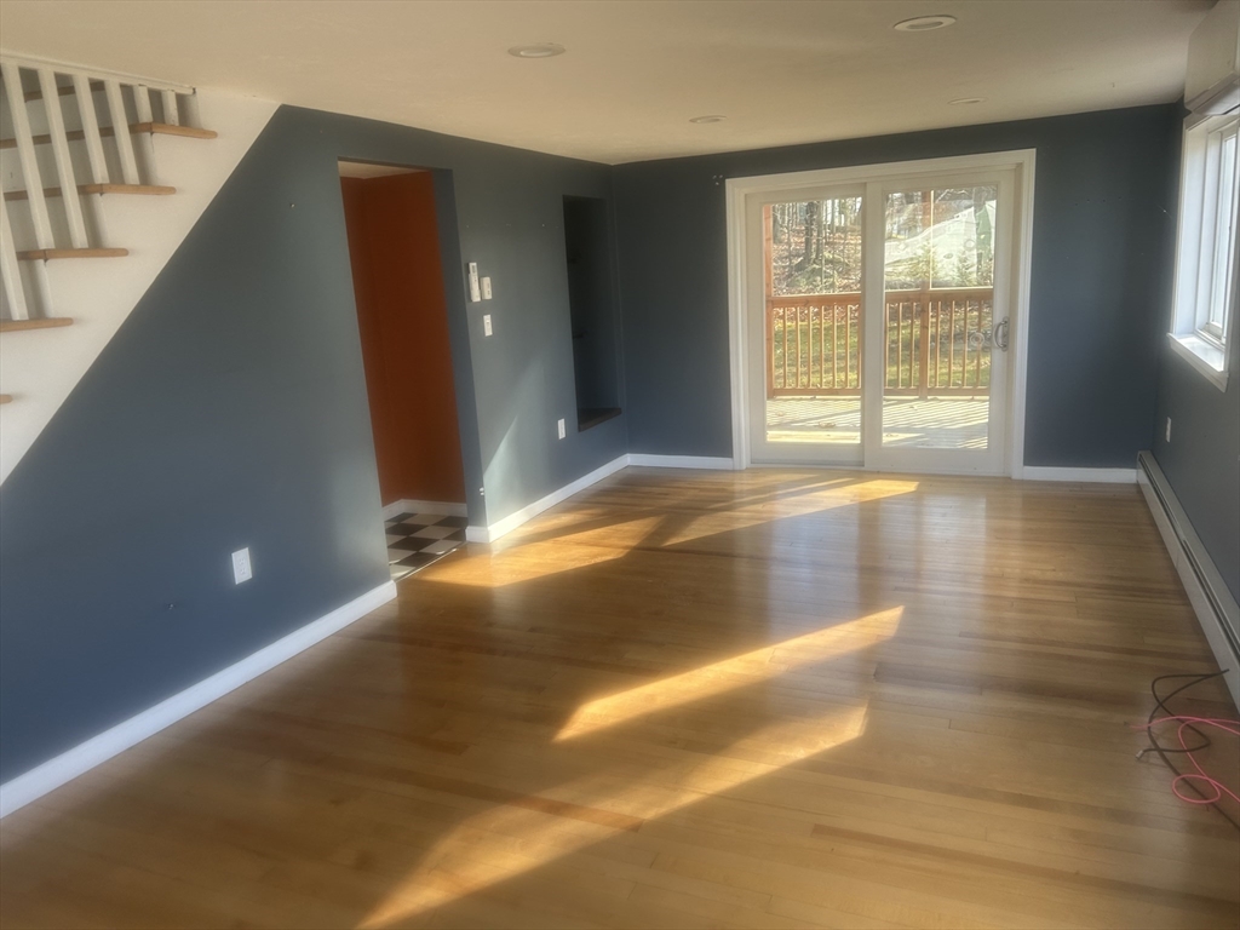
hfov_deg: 67.3
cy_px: 465
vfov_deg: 53.1
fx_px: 931
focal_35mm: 26
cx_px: 620
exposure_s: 1/121
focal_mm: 5.7
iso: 40
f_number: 1.5
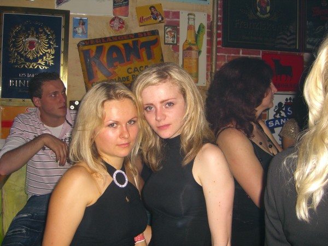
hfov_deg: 49.0
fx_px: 360
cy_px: 123
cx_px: 164
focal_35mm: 38
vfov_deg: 37.7
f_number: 2.8
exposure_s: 1/60
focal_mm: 7.9
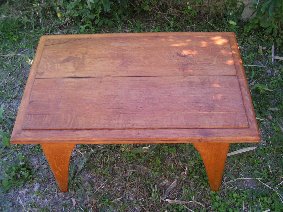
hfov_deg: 49.0
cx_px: 142
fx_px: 311
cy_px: 106
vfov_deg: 37.7
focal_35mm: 38
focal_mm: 5.8
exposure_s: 1/80
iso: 50
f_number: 2.8
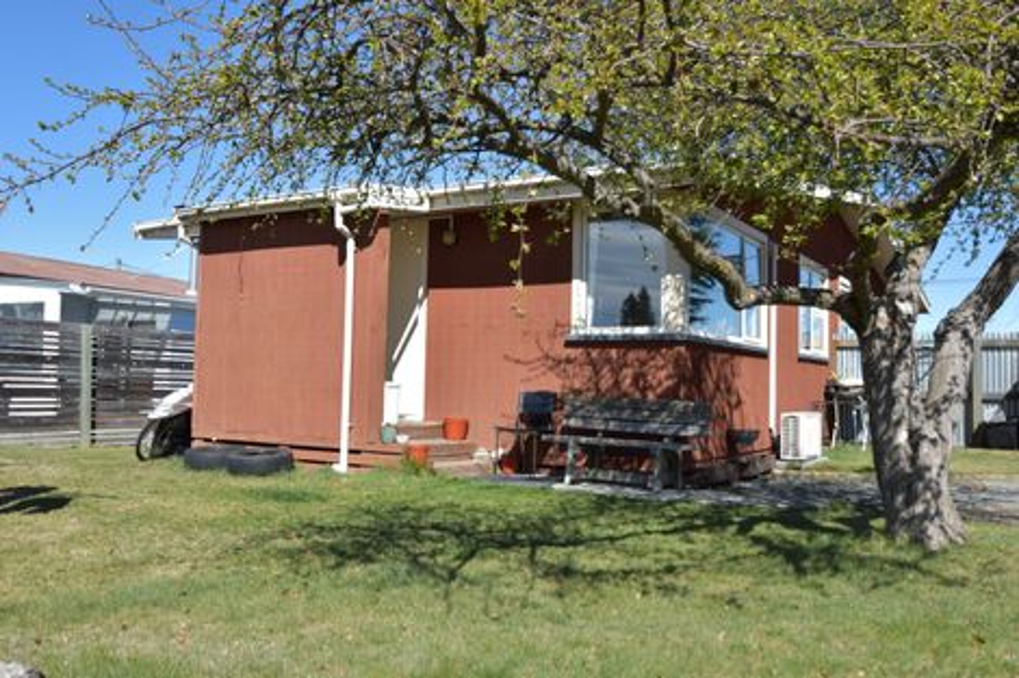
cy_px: 339
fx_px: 891
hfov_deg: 59.5
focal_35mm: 32
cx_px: 510
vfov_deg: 41.7
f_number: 4.5
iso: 200
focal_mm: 21
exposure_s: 1/1250
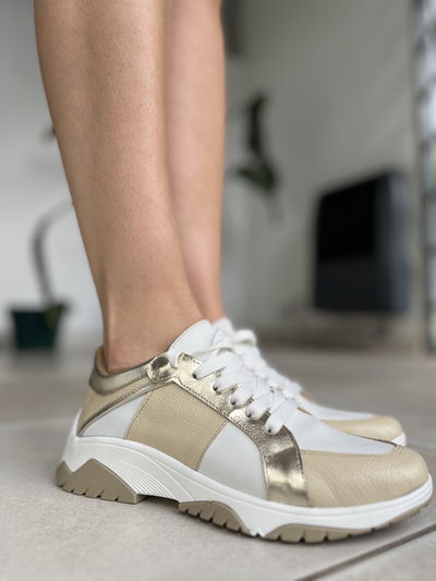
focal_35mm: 26
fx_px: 436
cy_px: 290
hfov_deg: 53.1
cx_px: 218
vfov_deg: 67.3
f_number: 1.6
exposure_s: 1/304
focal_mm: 5.1
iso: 50
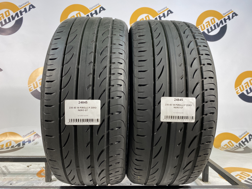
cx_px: 126
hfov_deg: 67.3
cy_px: 94
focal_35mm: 26
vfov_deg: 53.1
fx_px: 189
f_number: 1.8
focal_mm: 4.25
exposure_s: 1/100
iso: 80
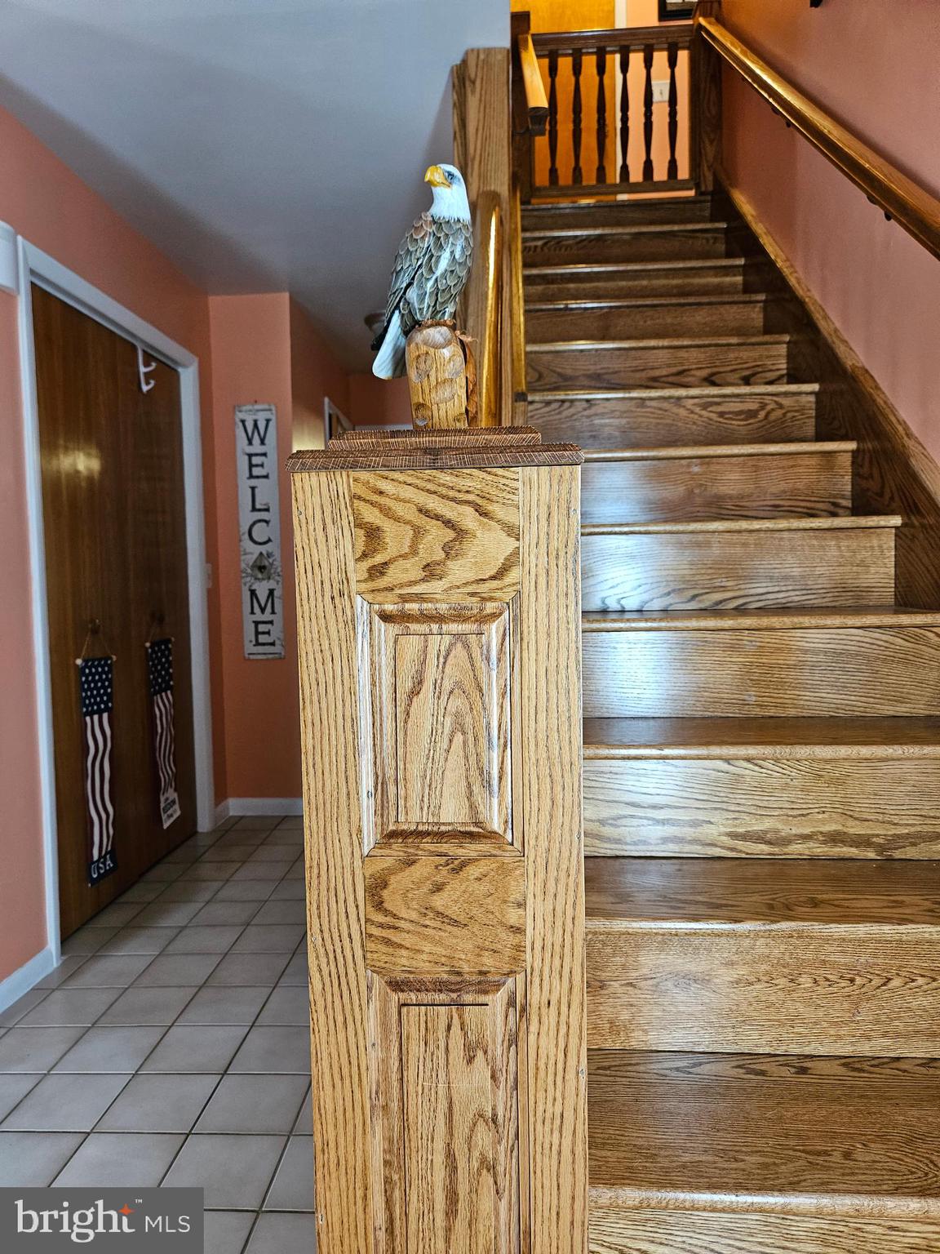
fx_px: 833
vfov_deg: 73.9
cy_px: 627
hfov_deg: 58.9
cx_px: 470
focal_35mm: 23
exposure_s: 1/120
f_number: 1.8
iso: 400
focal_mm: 5.4
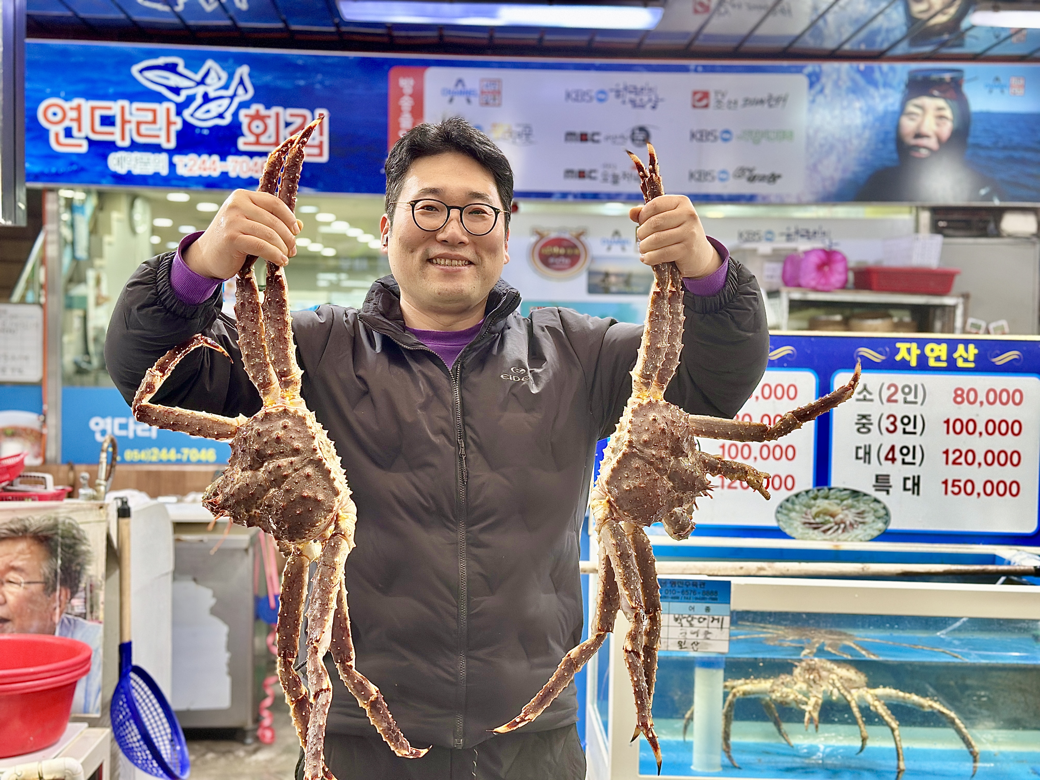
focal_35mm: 48
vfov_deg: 30.3
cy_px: 390
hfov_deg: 39.7
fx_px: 1442
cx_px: 520
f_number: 1.78
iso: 125
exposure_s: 1/120
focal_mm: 6.86
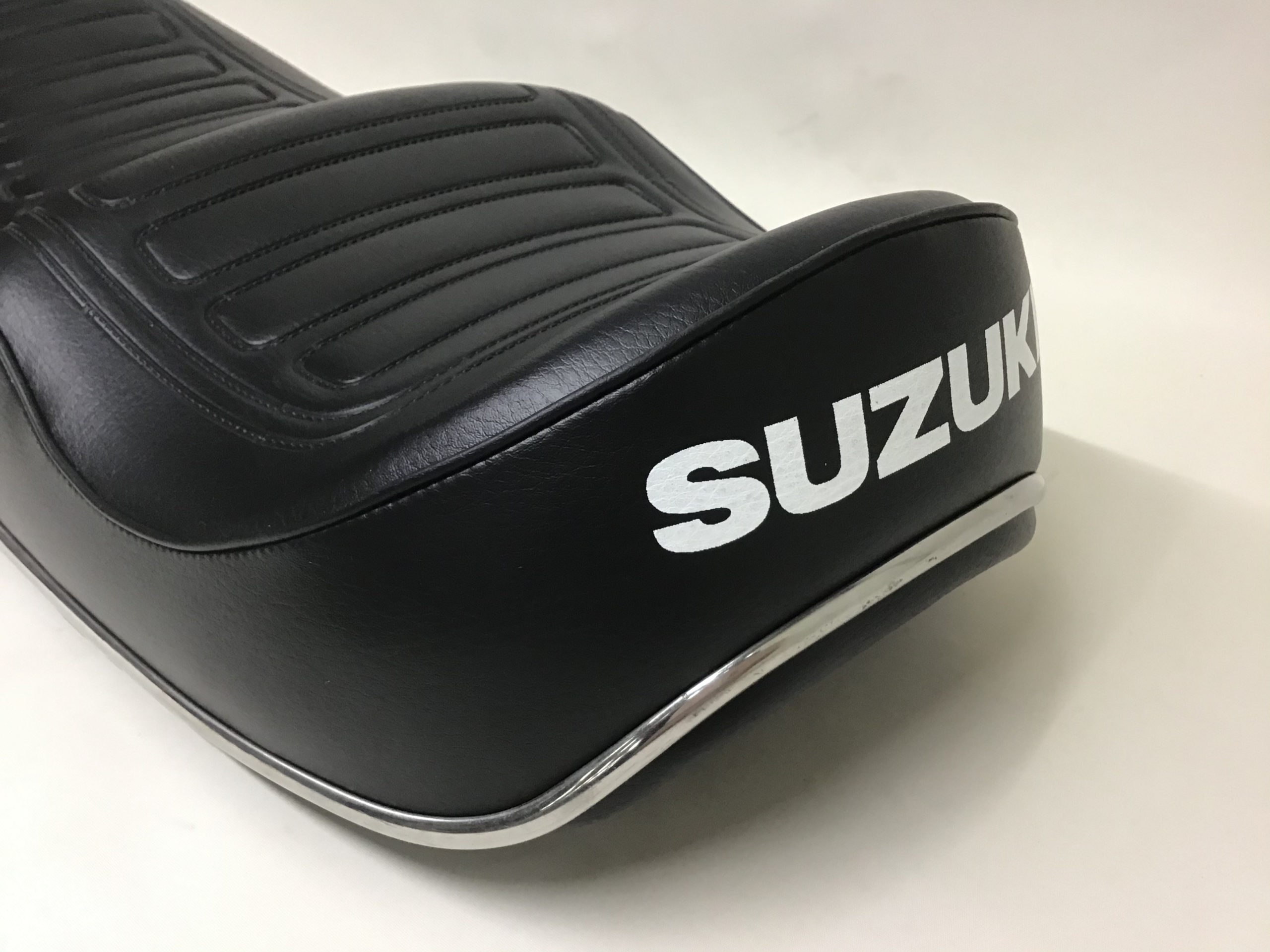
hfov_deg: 58.4
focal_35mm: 31
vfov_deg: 45.4
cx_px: 635
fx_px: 1137
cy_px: 476
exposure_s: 1/30
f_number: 2.4
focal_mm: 3.3
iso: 100
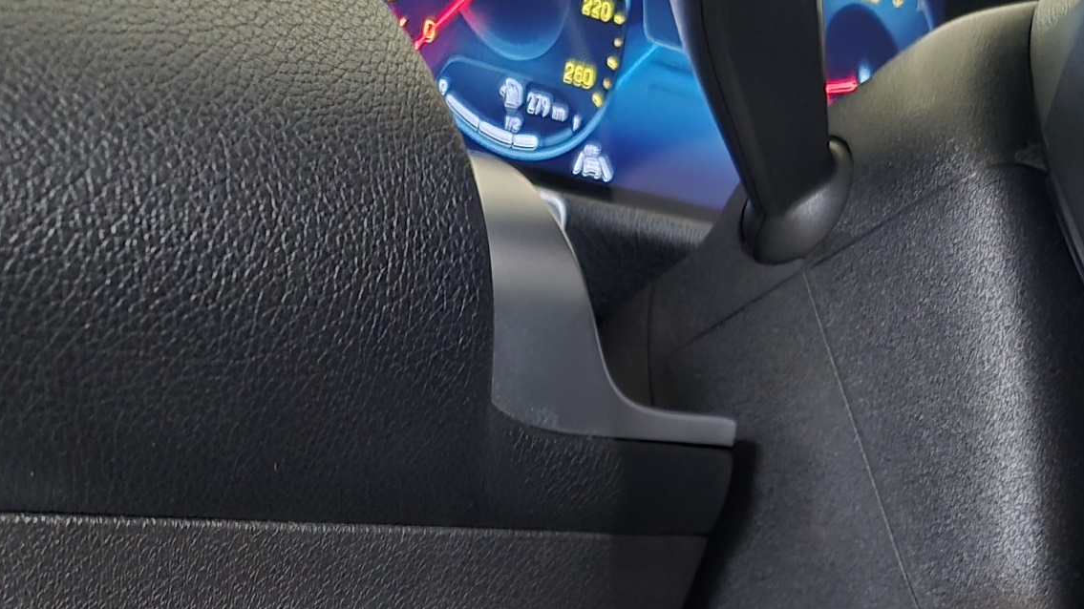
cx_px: 174
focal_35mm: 53
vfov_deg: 20.2
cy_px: 844
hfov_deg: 37.4
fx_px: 1523
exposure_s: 1/10.9
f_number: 1.7
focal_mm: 6.3
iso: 3200
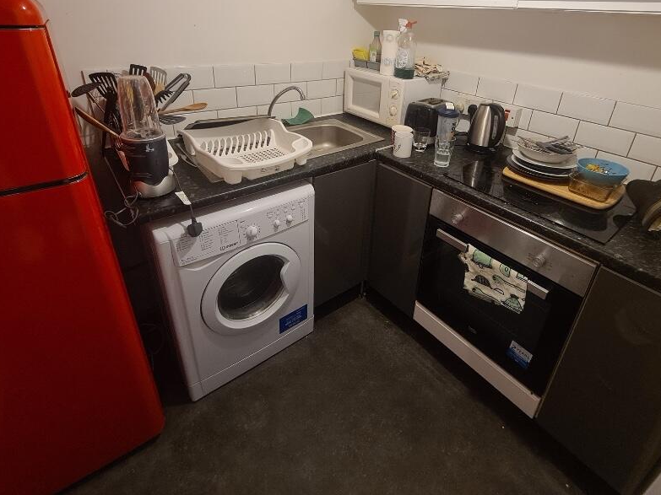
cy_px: 186
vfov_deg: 73.4
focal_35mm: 17
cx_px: 356
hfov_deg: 90.9
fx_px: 325
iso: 320
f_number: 2.2
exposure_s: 1/33
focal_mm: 2.2
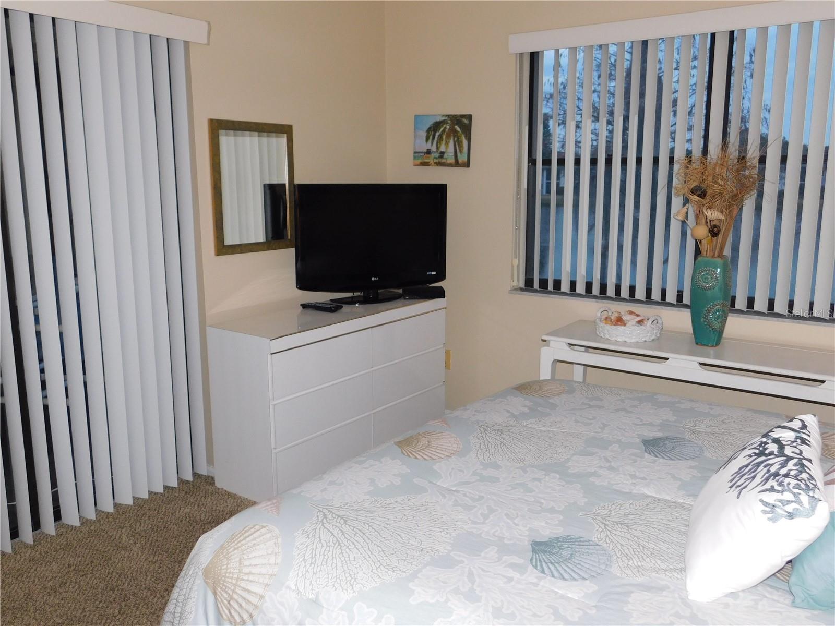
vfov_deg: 46.8
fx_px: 724
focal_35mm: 30
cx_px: 418
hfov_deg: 60.0
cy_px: 313
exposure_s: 1/30
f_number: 3.2
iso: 200
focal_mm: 5.3
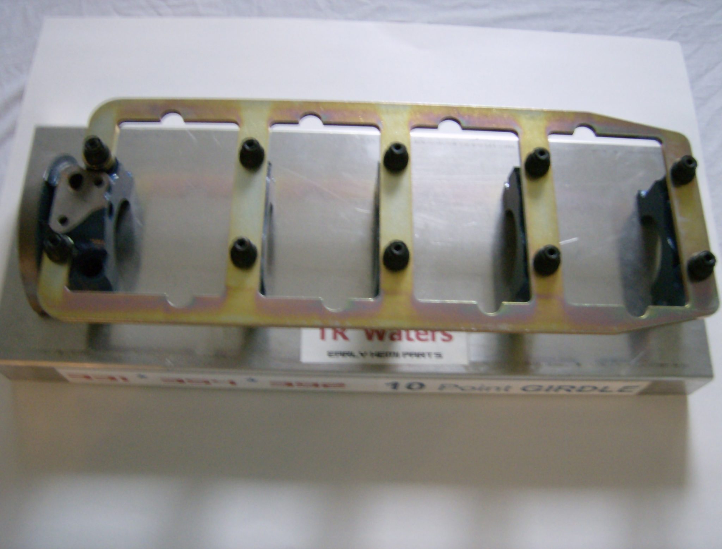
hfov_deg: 51.1
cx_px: 361
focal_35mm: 36
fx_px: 754
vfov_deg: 40.0
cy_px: 274
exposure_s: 1/3.25
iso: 200
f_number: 2.8
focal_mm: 6
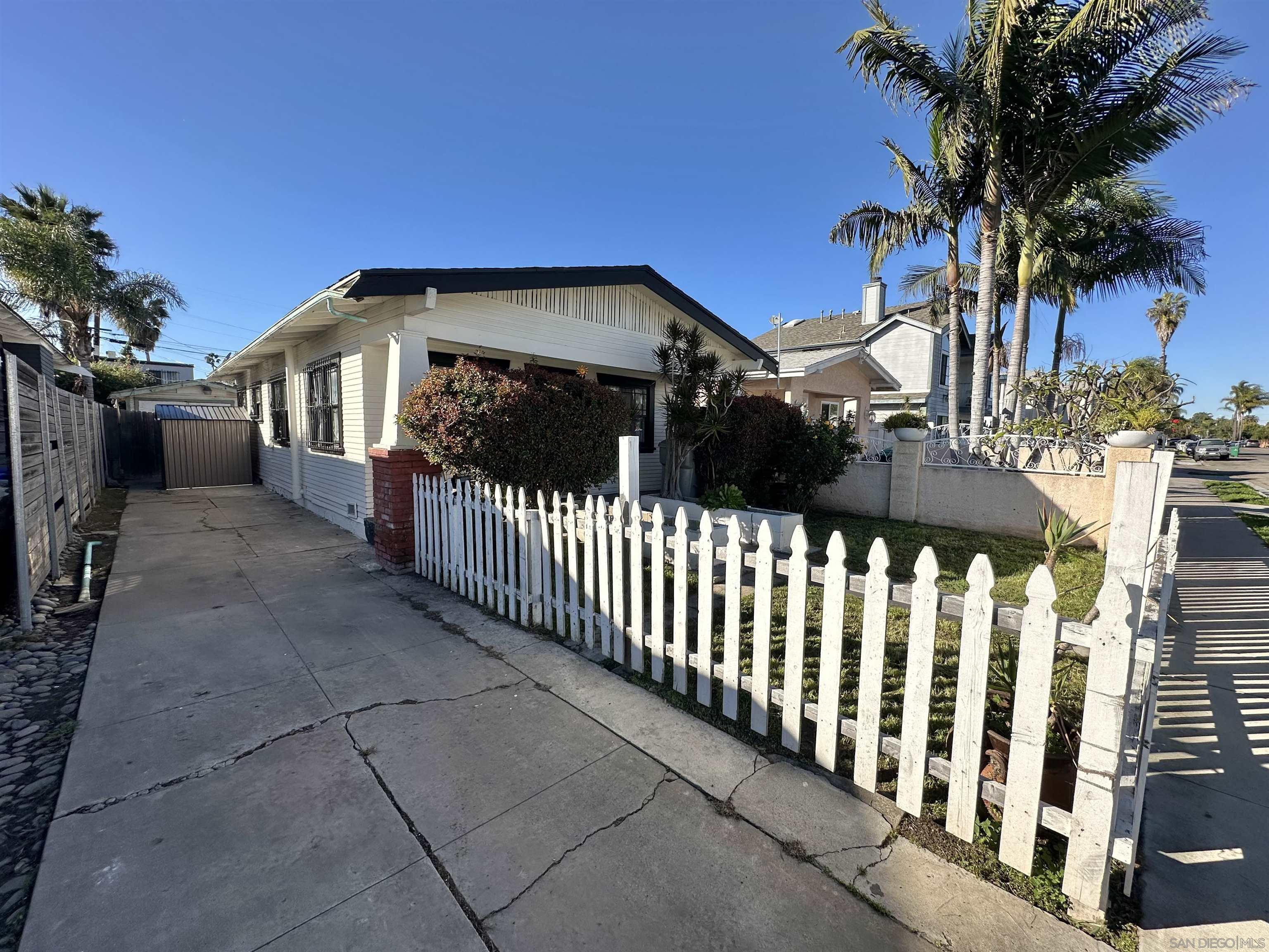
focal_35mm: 14
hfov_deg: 102.1
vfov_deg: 85.7
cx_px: 634
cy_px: 476
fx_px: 513
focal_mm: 2.22
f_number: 2.2
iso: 40
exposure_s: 1/1553
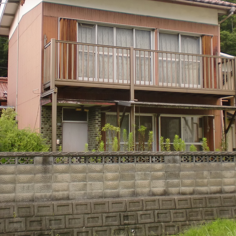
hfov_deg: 30.0
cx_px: 114
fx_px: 440
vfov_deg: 30.0
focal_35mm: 57
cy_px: 103
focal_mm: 6.3
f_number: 3.1
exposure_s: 1/160
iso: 64
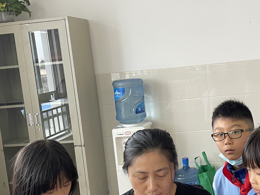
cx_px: 193
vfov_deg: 27.5
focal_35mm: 53
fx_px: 398
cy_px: 110
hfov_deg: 35.4
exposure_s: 1/70
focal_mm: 4.2
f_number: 1.6
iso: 125
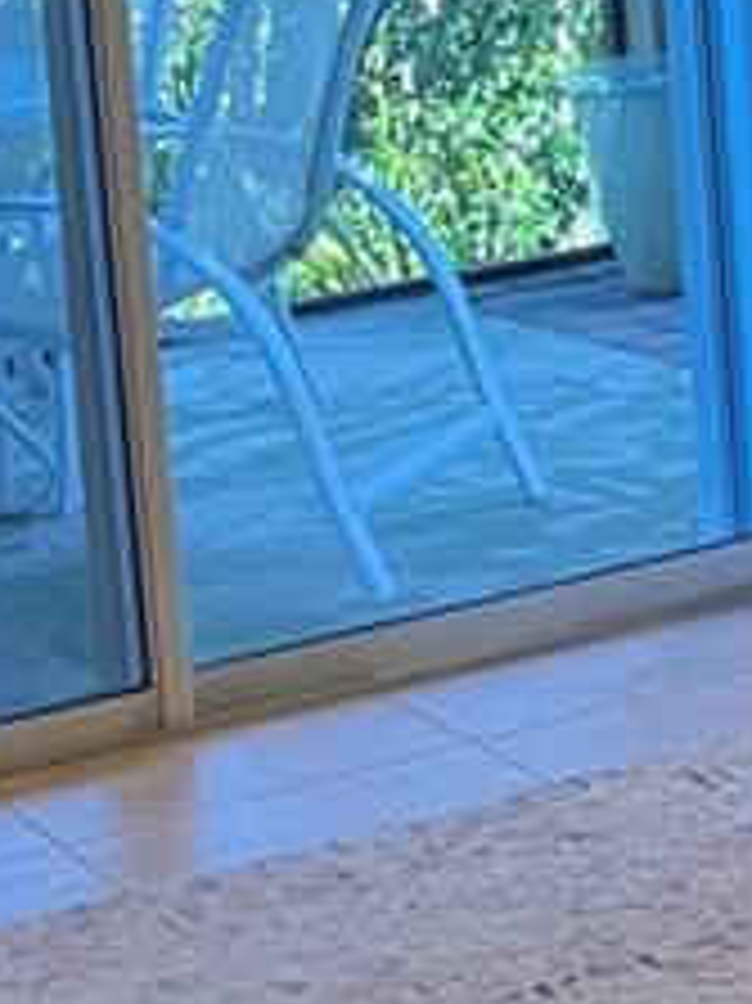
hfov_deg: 9.2
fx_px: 4378
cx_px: 1499
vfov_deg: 12.5
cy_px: -423
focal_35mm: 151
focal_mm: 3.99
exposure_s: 1/60
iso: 160
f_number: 1.8
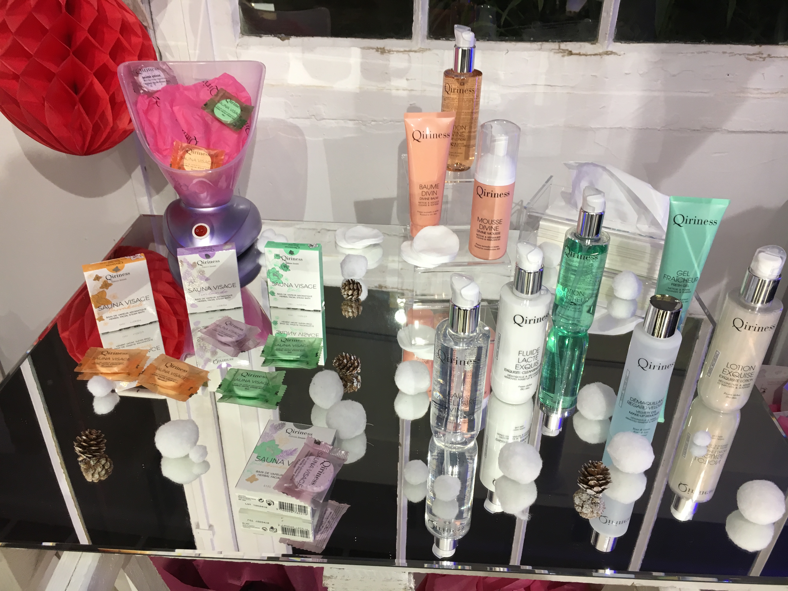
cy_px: 296
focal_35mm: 29
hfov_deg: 61.7
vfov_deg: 48.2
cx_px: 394
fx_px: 660
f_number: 2.2
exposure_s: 1/33
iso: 80
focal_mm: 4.15
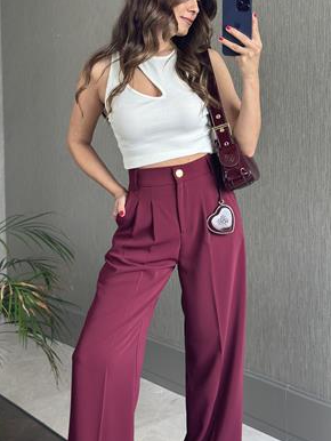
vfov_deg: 30.5
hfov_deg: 23.3
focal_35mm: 63
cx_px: 195
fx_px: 802
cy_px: 159
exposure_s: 1/62
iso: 125
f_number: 1.78
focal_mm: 6.86
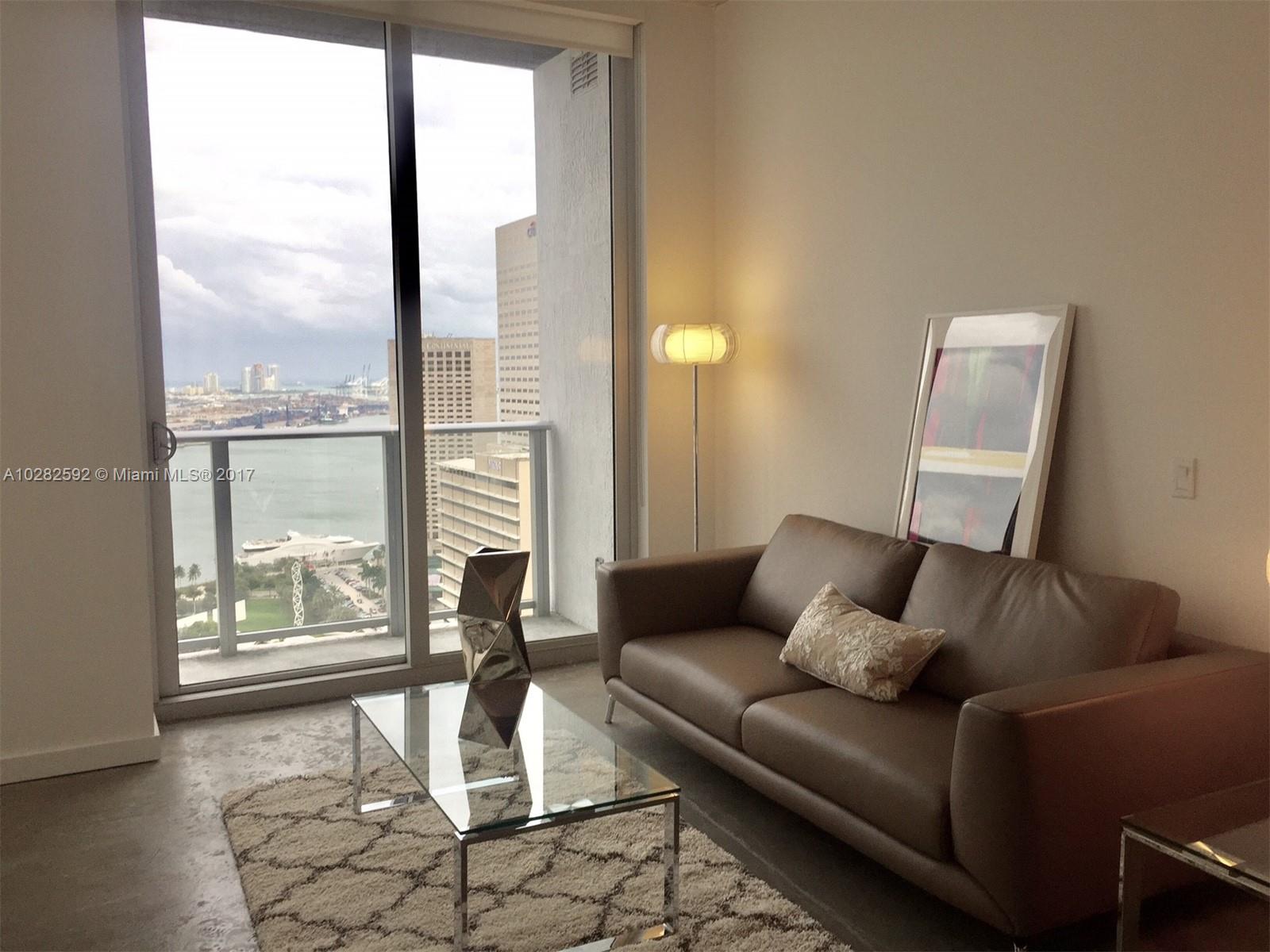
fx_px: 1064
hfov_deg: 61.7
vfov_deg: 48.2
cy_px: 476
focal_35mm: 29
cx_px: 635
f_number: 2.2
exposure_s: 1/120
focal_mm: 4.15
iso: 32
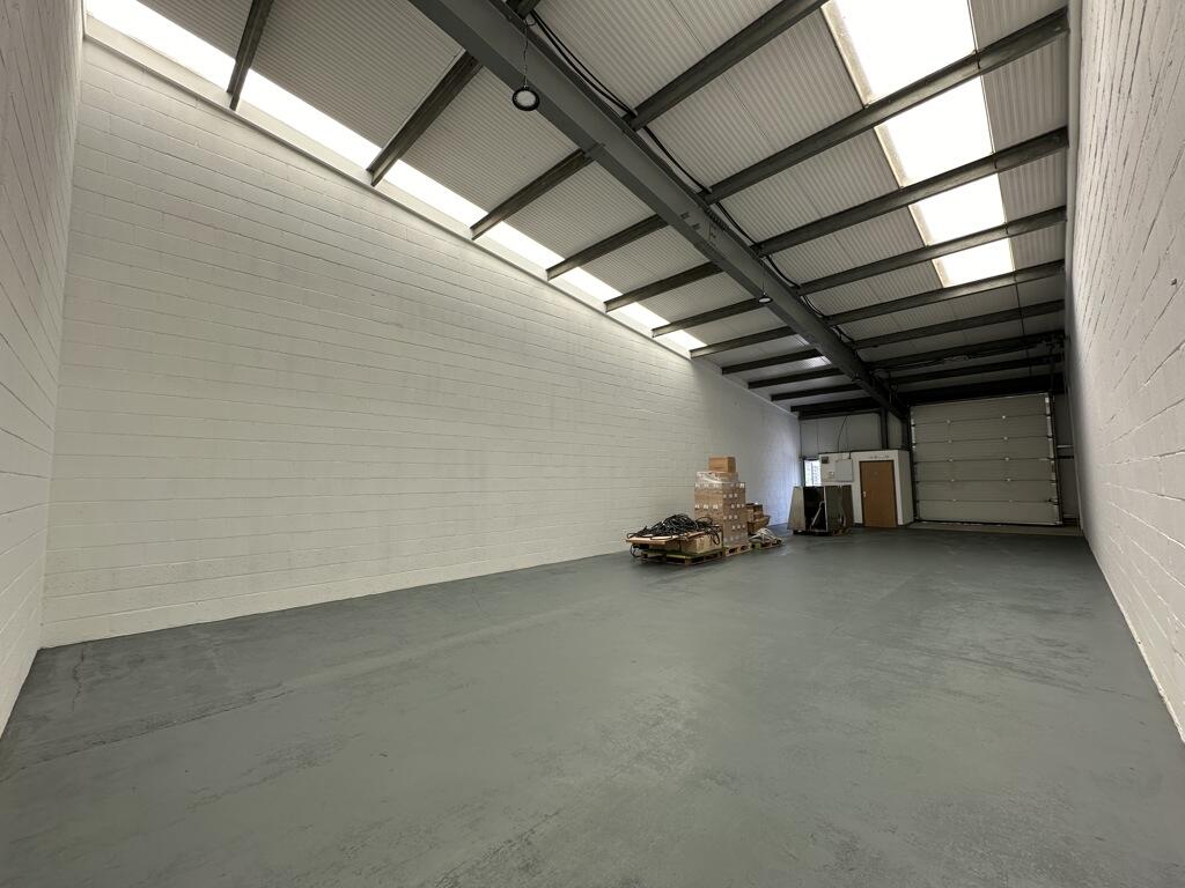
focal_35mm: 14
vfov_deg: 85.7
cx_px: 592
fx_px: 479
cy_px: 444
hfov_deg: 102.1
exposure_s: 1/99
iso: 80
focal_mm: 2.22
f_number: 2.2
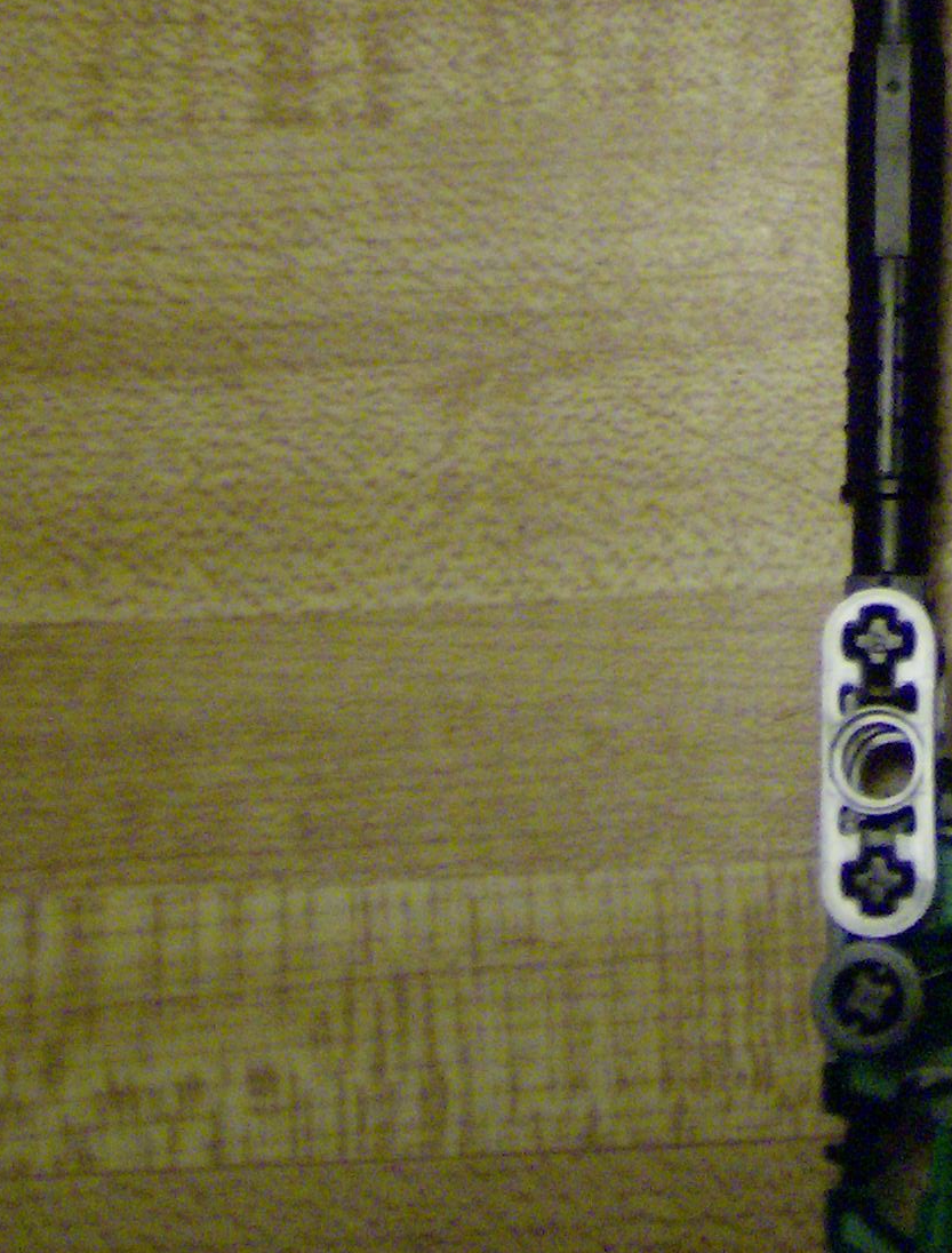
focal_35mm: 92
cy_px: -302
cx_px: 1190
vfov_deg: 19.8
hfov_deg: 15.5
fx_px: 3345
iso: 200
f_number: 2.8
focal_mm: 6
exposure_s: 1/51
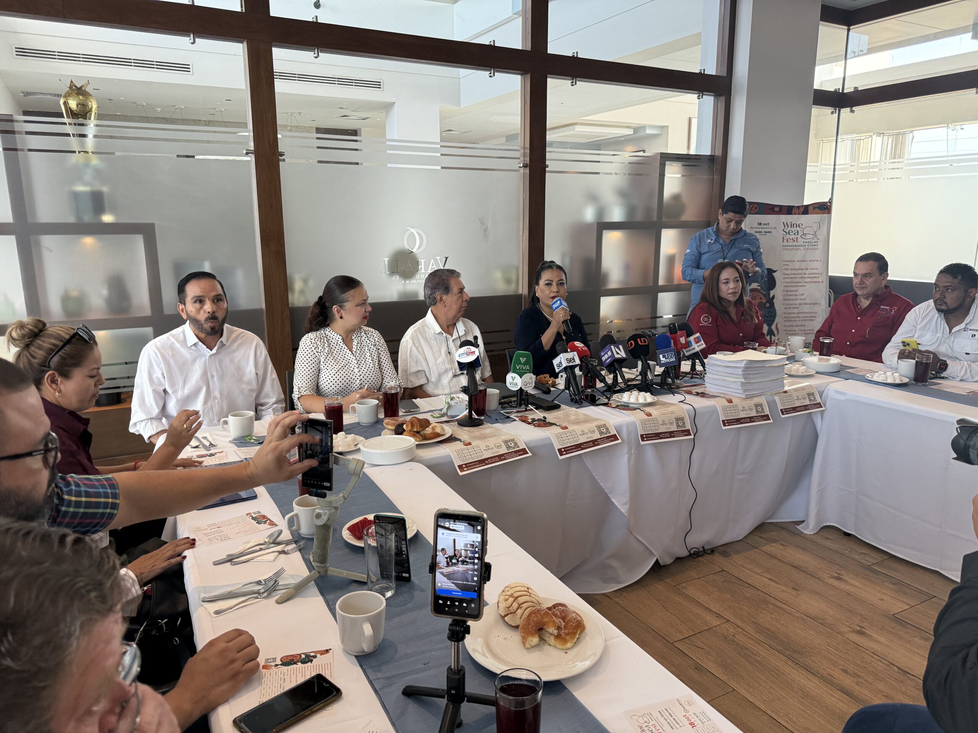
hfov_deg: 71.6
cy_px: 366
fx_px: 678
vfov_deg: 56.8
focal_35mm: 24
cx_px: 489
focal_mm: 6.76
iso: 200
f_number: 1.78
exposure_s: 1/165
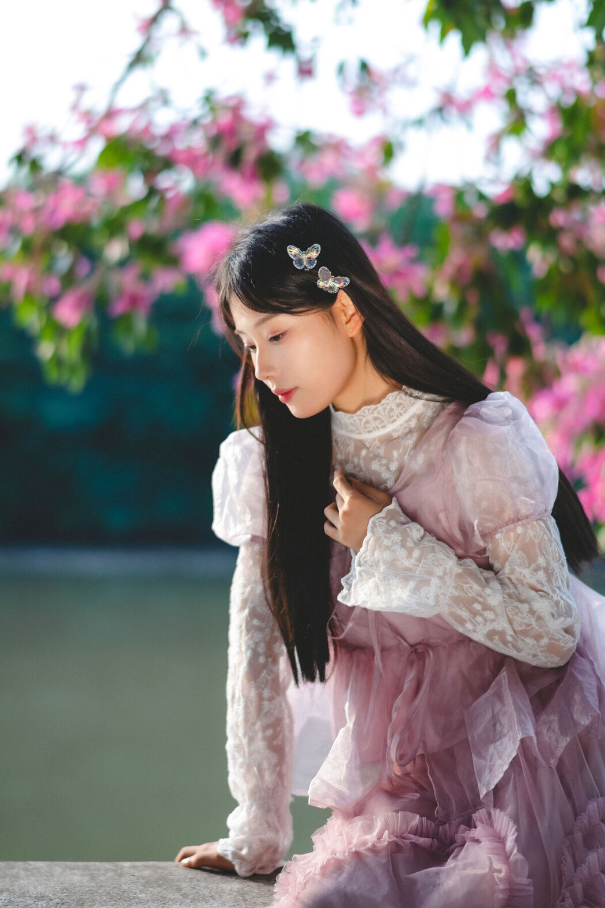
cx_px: 302
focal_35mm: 58
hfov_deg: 23.4
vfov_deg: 34.5
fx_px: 1462
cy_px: 454
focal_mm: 58
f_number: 1.8
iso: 400
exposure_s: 1/3200
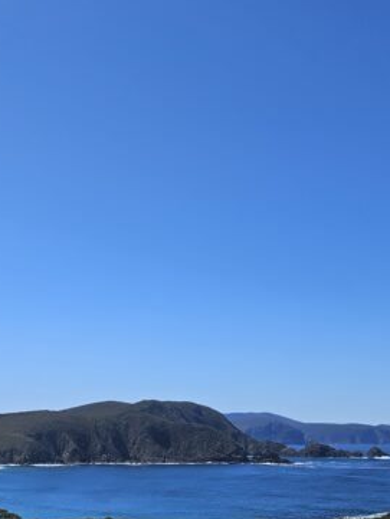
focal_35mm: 51
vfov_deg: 34.6
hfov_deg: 27.8
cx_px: 65
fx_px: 766
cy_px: 499
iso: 25
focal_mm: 5.4
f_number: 1.8
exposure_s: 1/3117
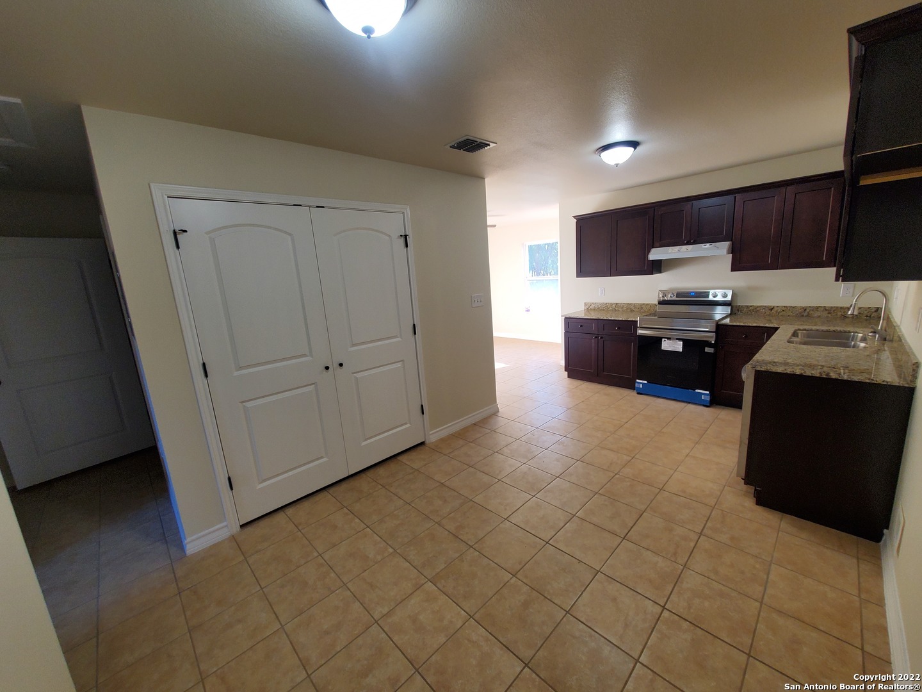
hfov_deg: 106.2
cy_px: 346
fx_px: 346
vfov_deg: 89.9
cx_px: 461
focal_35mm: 13
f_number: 2.2
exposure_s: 1/59
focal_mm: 1.8
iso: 100
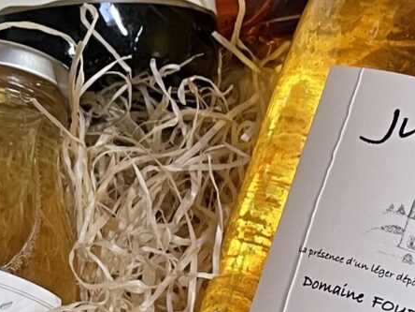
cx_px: -294
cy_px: 0
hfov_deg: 12.2
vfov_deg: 9.8
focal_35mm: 150
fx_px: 1798
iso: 80
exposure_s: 1/50
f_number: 1.6
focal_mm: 4.2
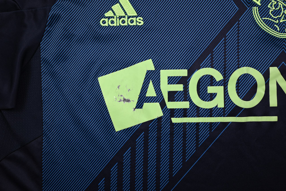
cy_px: 96
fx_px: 238
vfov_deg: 43.6
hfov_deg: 61.9
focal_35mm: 30
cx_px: 143
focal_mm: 30
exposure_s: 1/100
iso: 200
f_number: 4.8
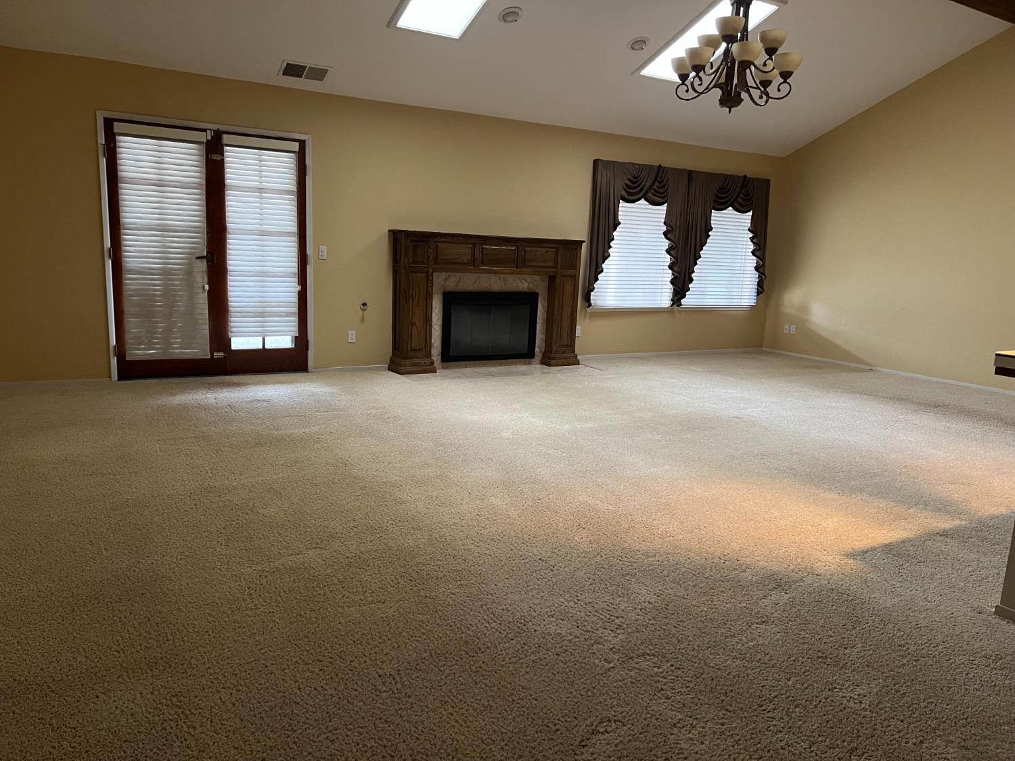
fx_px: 762
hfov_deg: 67.3
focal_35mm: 26
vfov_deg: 53.1
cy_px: 380
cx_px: 508
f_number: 1.5
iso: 400
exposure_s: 1/40
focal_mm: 5.7
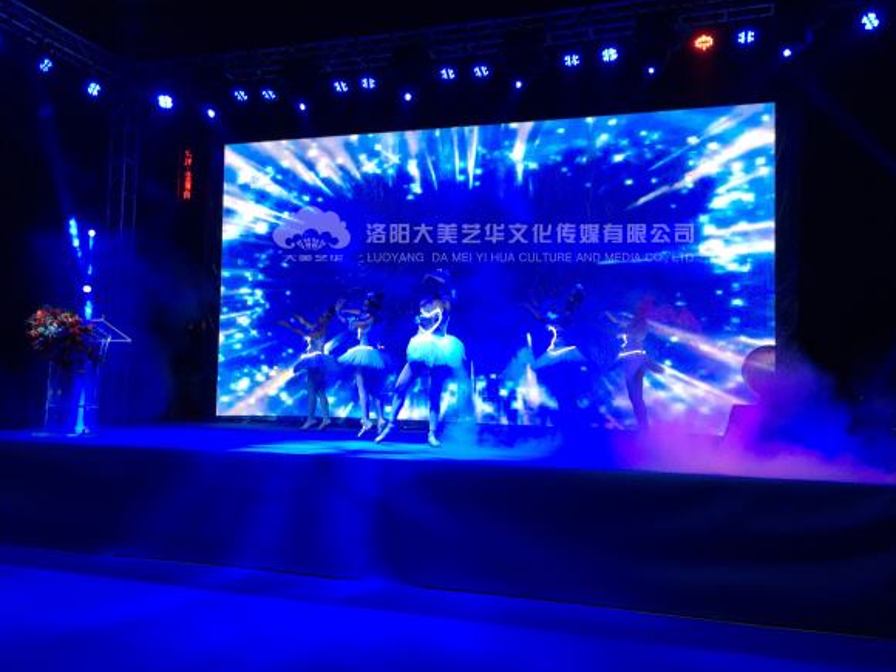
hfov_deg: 60.0
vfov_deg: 46.8
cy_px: 340
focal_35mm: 30
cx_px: 451
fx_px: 777
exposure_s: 1/40
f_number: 2.2
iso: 32
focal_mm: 4.15
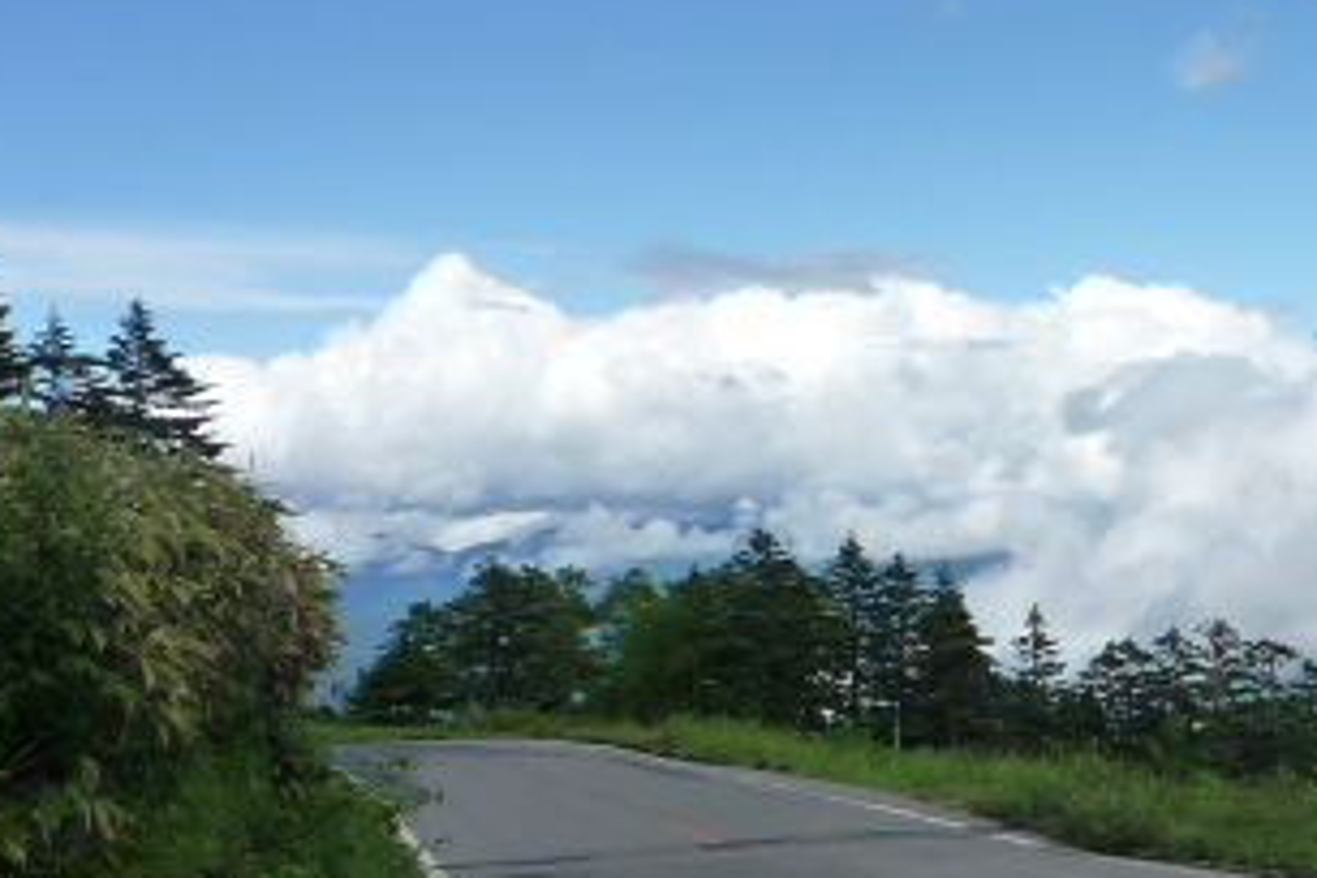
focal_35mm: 61
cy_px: 357
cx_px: 1175
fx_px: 2231
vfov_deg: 22.2
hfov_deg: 31.4
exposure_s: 1/640
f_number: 5.6
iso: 160
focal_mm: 4.9
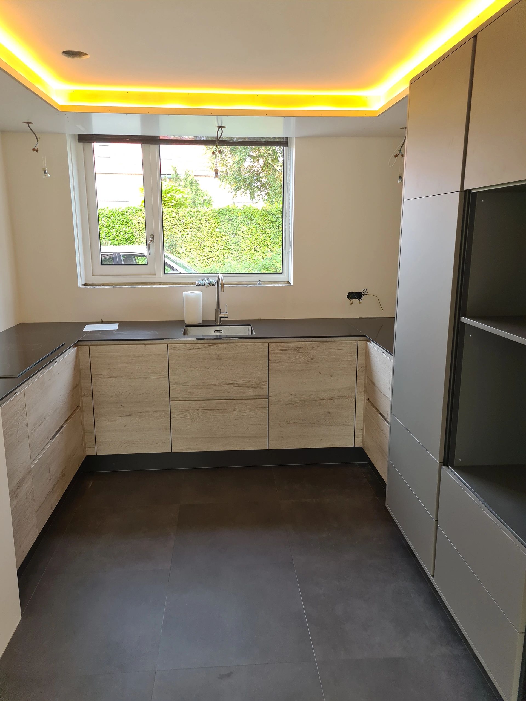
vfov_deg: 67.3
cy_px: 350
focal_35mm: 26
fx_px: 527
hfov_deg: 53.1
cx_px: 263
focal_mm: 5.4
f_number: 1.8
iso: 64
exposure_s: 1/100
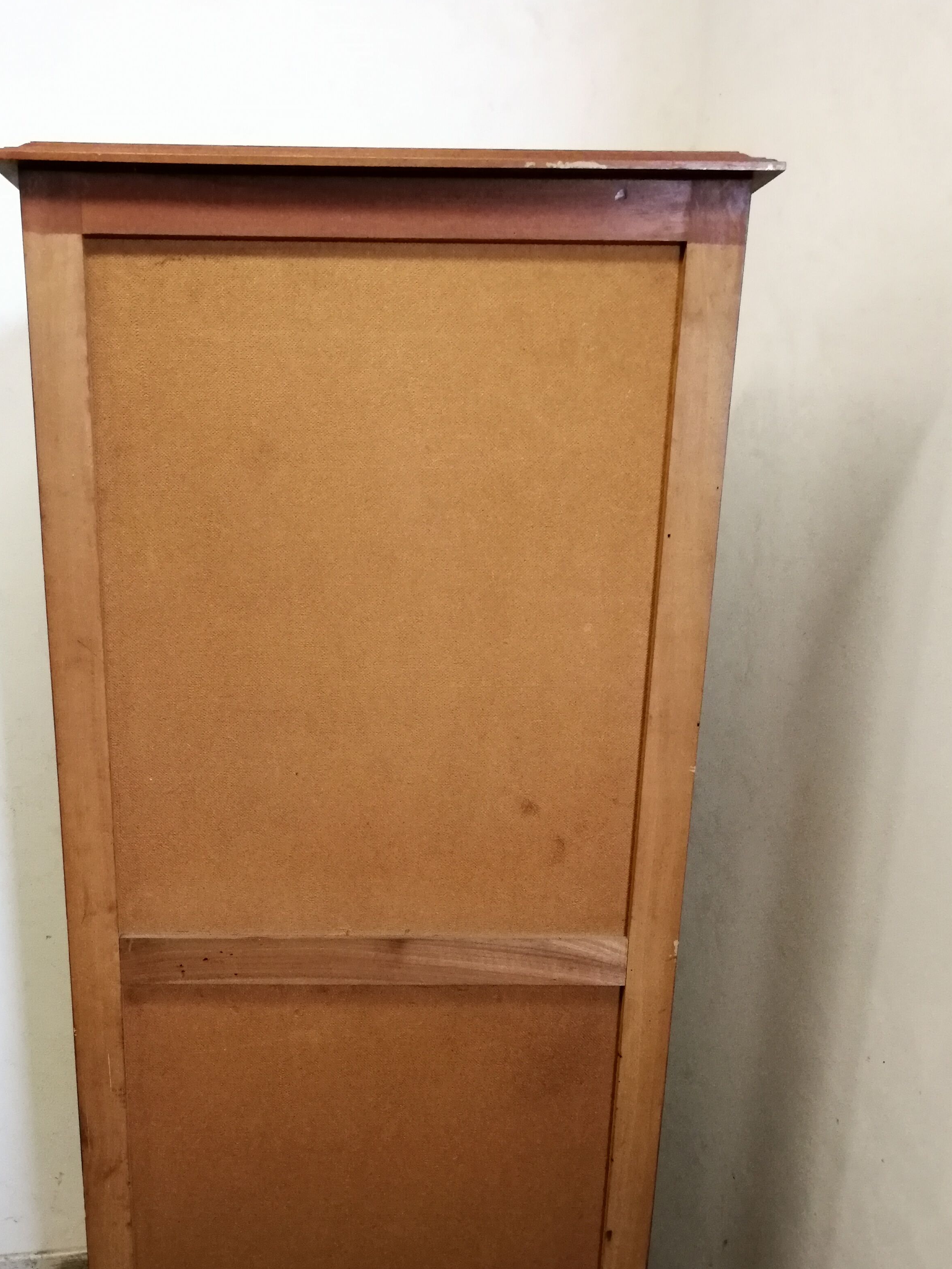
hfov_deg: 43.8
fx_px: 1173
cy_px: 836
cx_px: 360
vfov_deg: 55.7
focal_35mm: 32
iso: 100
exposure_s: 1/50
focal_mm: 2.38
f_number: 2.2
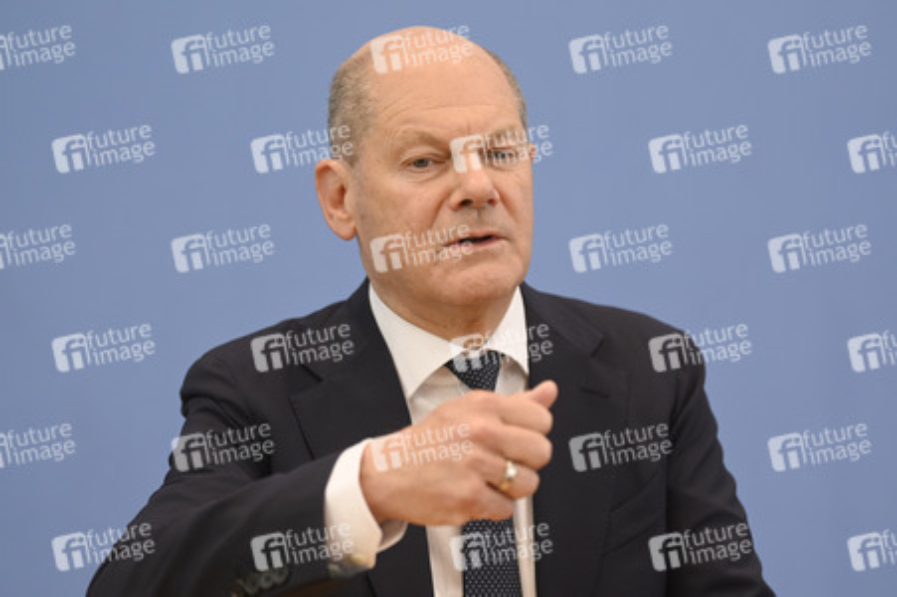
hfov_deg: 18.3
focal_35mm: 112
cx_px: 448
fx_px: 2789
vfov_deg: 12.2
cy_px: 298
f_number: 2.8
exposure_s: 1/800
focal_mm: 112
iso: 1000
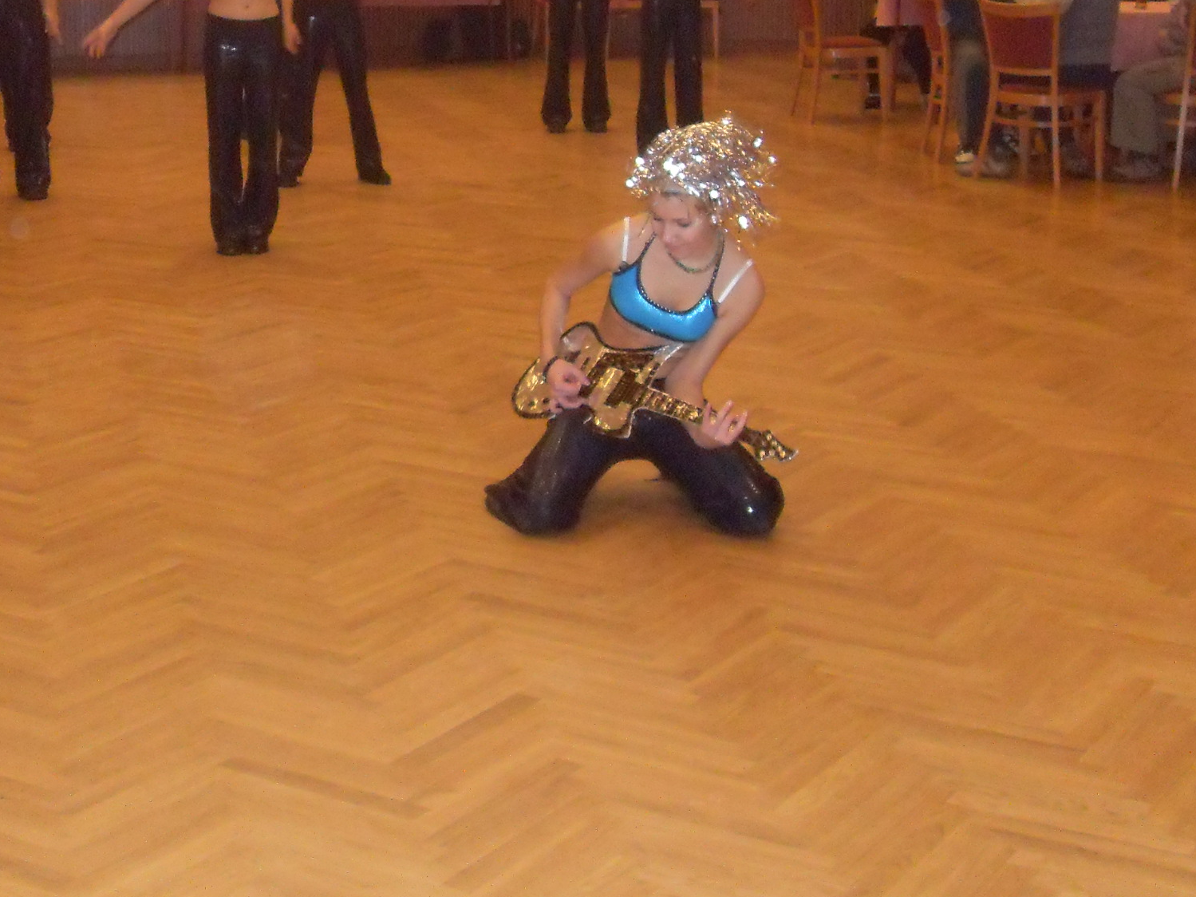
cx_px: 480
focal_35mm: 64
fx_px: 2211
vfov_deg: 22.9
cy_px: 369
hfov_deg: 30.2
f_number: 2.8
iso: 400
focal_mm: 6.3
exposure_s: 1/45
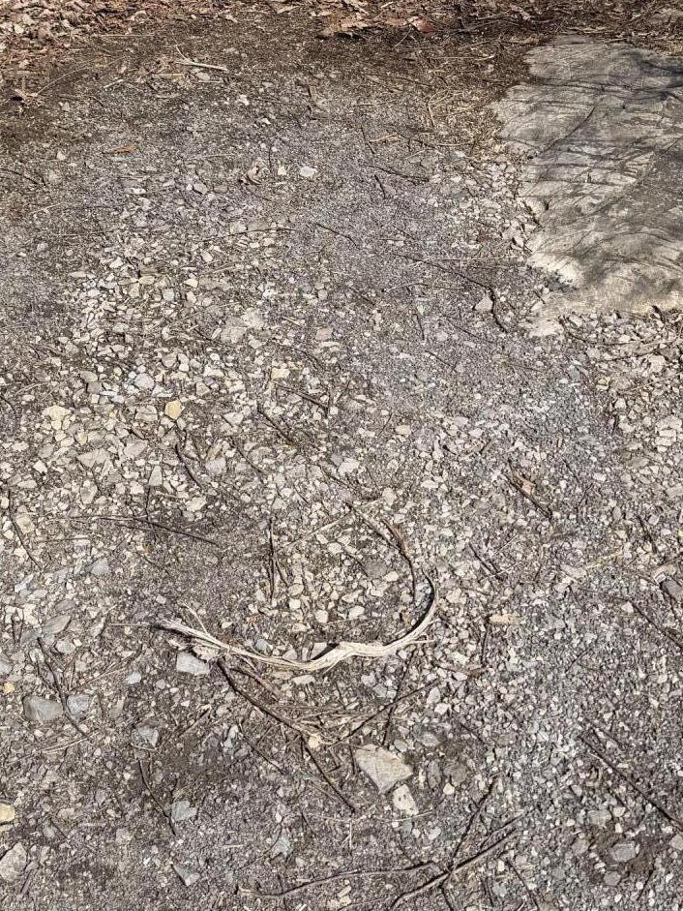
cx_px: 349
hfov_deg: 28.6
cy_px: 199
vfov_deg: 36.4
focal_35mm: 51
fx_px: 1341
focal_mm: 6.76
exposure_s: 1/3584
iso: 80
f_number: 1.78
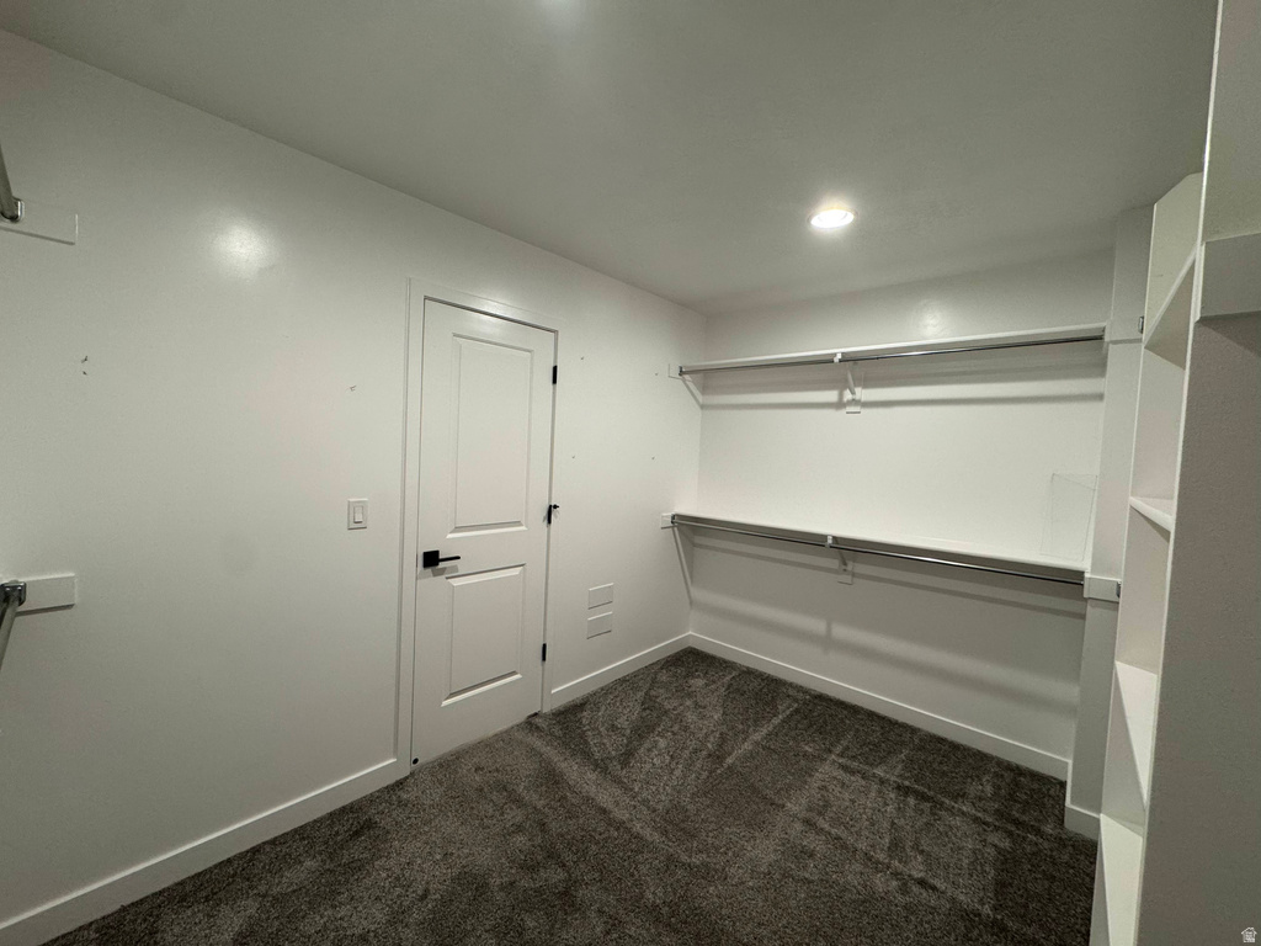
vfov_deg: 85.7
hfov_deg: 102.1
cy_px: 473
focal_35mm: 14
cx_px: 630
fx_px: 510
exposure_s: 1/60
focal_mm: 2.22
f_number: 2.2
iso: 200
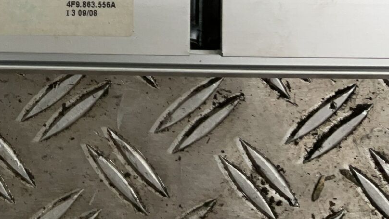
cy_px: -87
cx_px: -58
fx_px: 774
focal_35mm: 75
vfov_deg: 15.2
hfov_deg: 25.7
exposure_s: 1/100
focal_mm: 3
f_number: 1.8
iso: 25
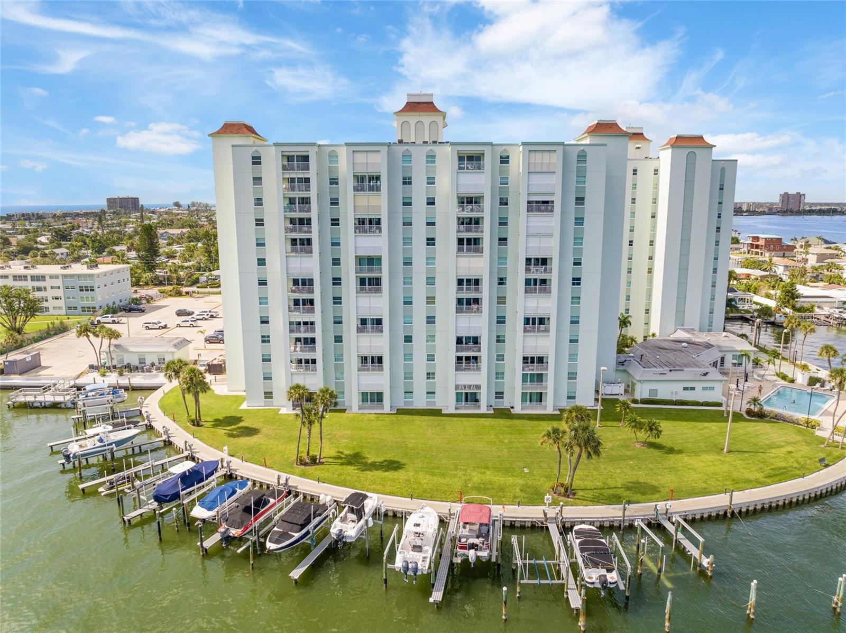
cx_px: 423
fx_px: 586
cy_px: 316
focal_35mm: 24
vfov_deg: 56.7
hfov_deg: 71.6
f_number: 2.8
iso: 100
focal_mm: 12.29
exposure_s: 1/80
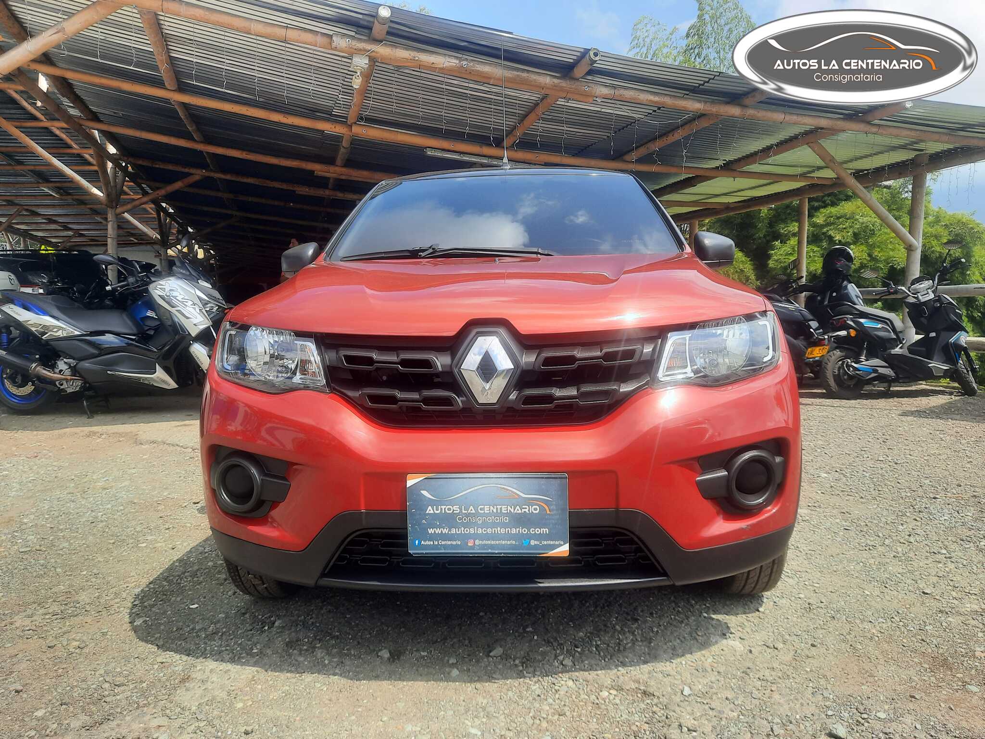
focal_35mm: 25
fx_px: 711
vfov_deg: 54.9
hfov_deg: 69.4
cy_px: 370
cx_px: 492
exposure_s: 1/564
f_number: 2
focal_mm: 4.6
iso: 32
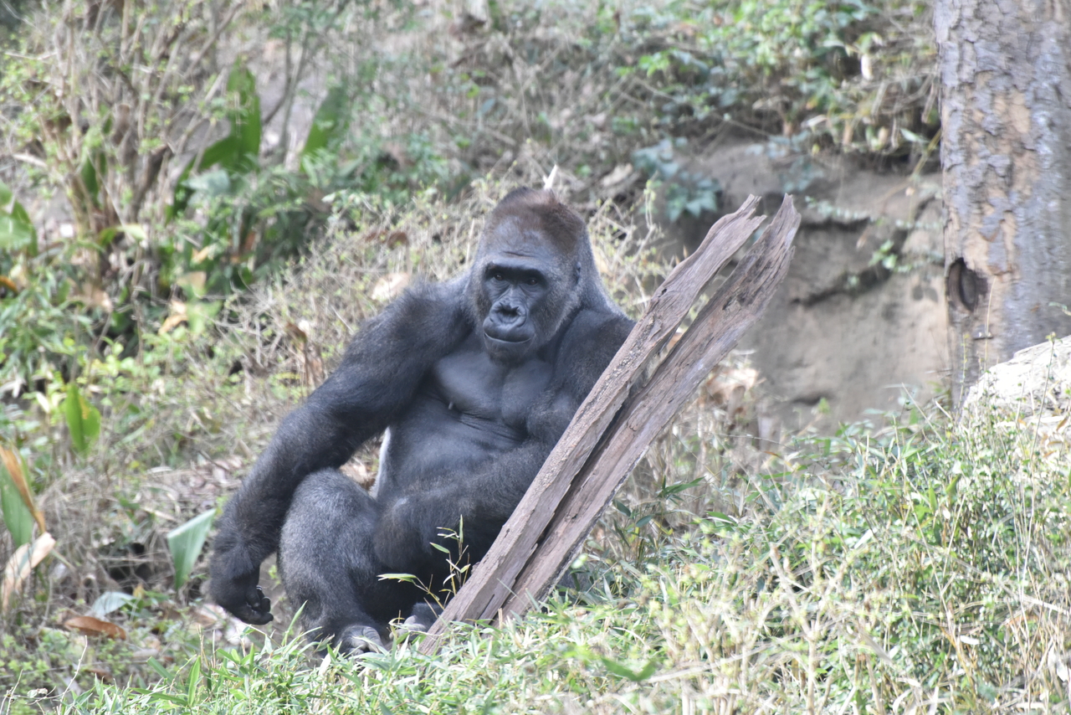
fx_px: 8926
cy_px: 358
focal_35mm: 300
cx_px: 536
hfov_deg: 6.9
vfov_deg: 4.6
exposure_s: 1/640
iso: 3200
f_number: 5.6
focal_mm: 300
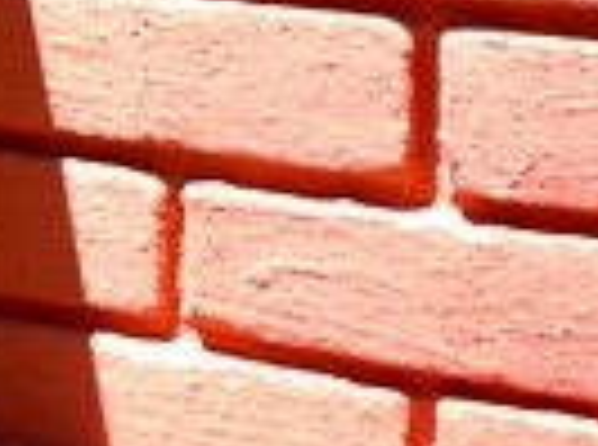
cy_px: 2
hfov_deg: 12.1
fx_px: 2584
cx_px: -483
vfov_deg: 9.8
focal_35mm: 150
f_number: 3.5
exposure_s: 1/250
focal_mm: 5.4
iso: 100
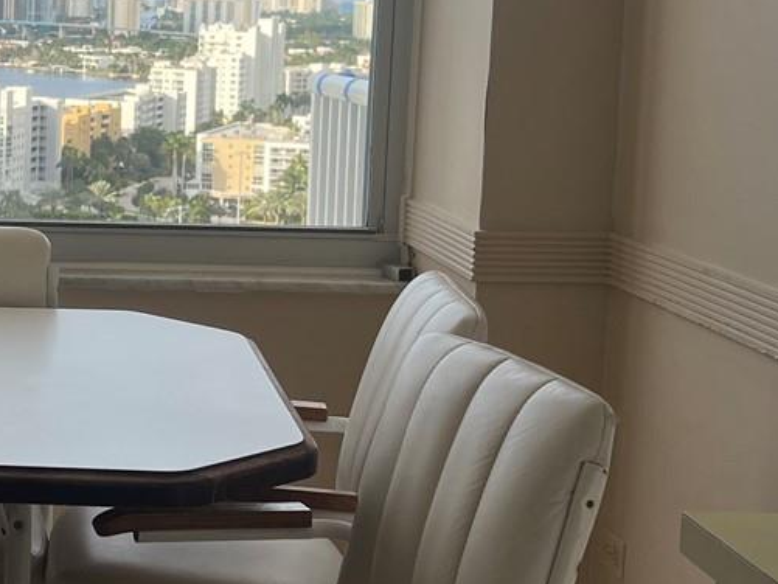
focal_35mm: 83
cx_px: -34
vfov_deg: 17.7
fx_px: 1866
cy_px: 180
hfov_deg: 22.5
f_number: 1.5
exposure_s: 1/827
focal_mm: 5.7
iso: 50
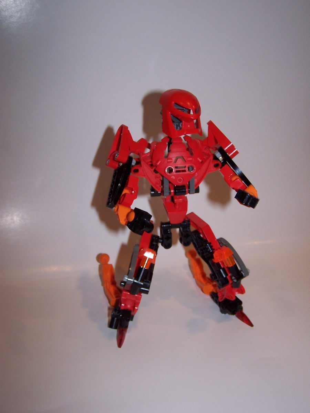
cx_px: 155
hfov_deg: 36.0
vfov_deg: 46.8
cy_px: 206
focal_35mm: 40
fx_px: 478
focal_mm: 6.7
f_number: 2.8
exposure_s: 1/60
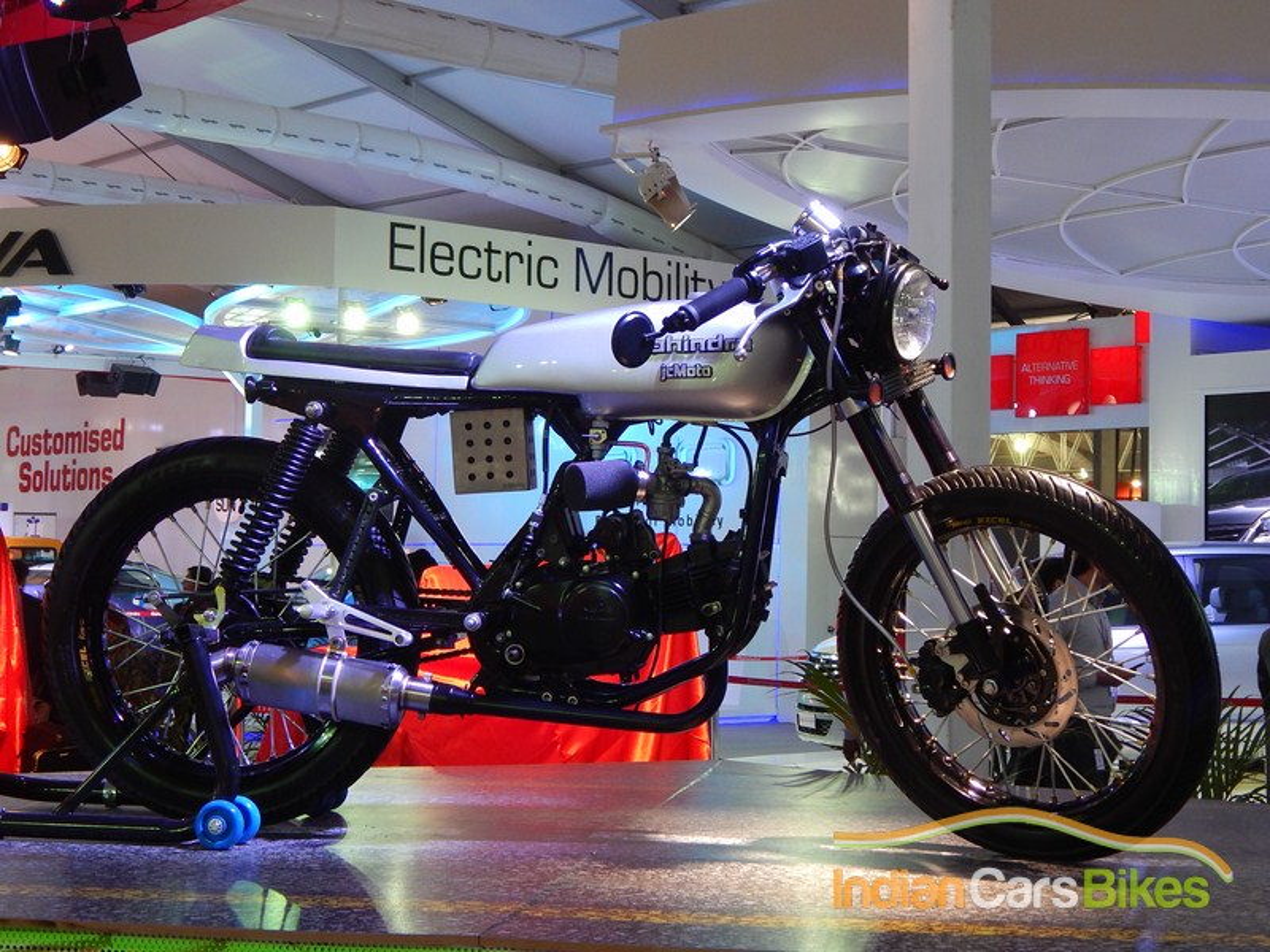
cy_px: 476
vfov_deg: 24.0
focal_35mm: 61
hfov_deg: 31.7
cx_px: 635
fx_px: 2238
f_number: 4
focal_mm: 10.9
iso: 220
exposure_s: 1/30
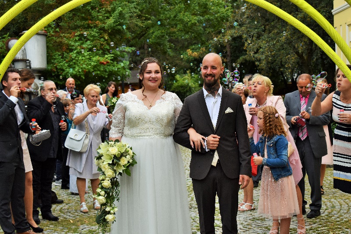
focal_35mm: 69
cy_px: 117
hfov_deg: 29.2
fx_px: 673
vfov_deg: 19.7
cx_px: 176
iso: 400
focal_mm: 46
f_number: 5.3
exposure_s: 1/1000
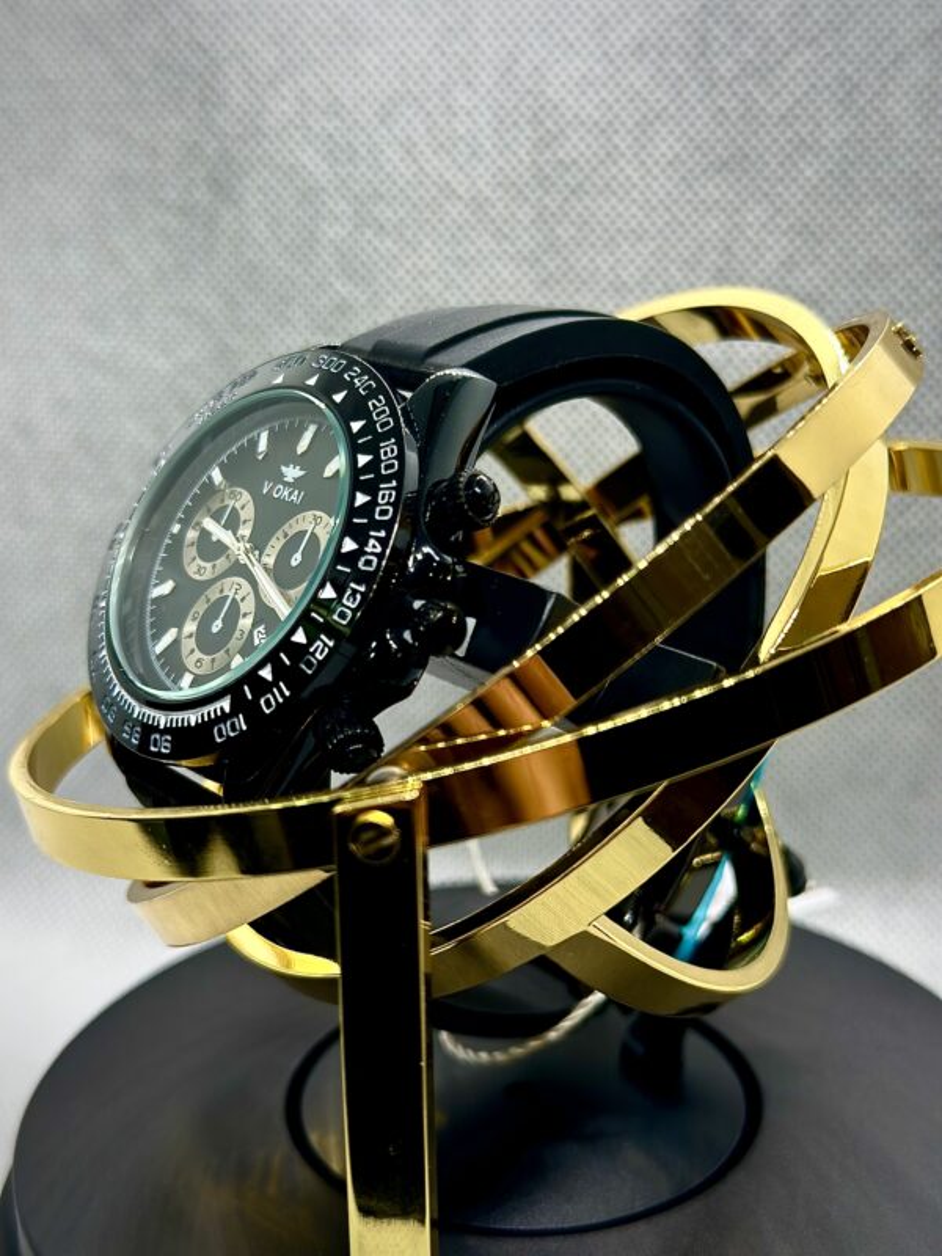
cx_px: 471
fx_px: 1742
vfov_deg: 39.7
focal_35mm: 48
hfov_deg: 30.3
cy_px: 628
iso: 80
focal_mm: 6.86
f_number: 1.78
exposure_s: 1/212
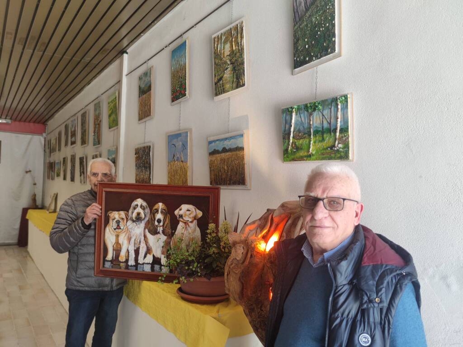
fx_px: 321
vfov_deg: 56.8
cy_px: 174
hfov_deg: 71.6
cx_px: 232
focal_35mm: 24
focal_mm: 6.72
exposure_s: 1/100
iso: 161
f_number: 1.69
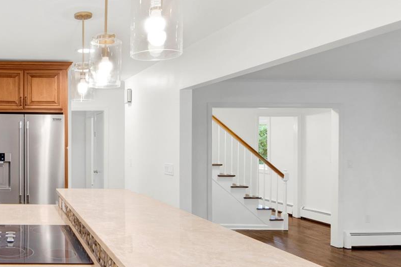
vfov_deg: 42.3
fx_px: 345
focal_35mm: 31
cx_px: 18
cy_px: 140
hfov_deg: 50.9
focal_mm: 8
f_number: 8
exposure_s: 1
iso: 100
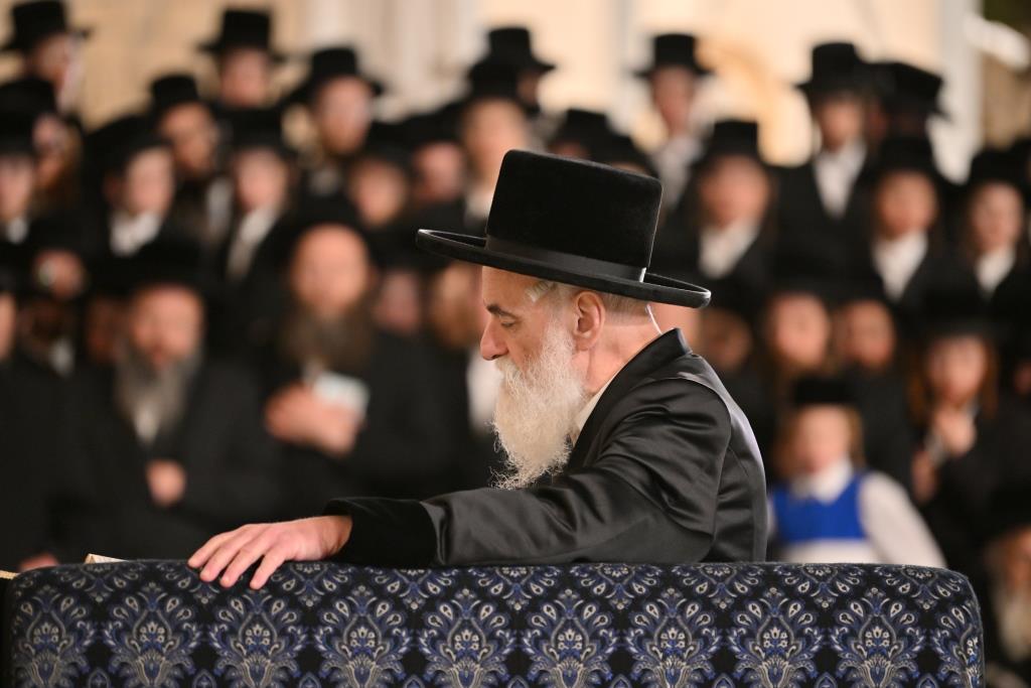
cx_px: 516
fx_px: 5728
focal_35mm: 200
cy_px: 344
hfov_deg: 10.3
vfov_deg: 6.9
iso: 1000
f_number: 2.8
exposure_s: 1/160
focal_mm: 200
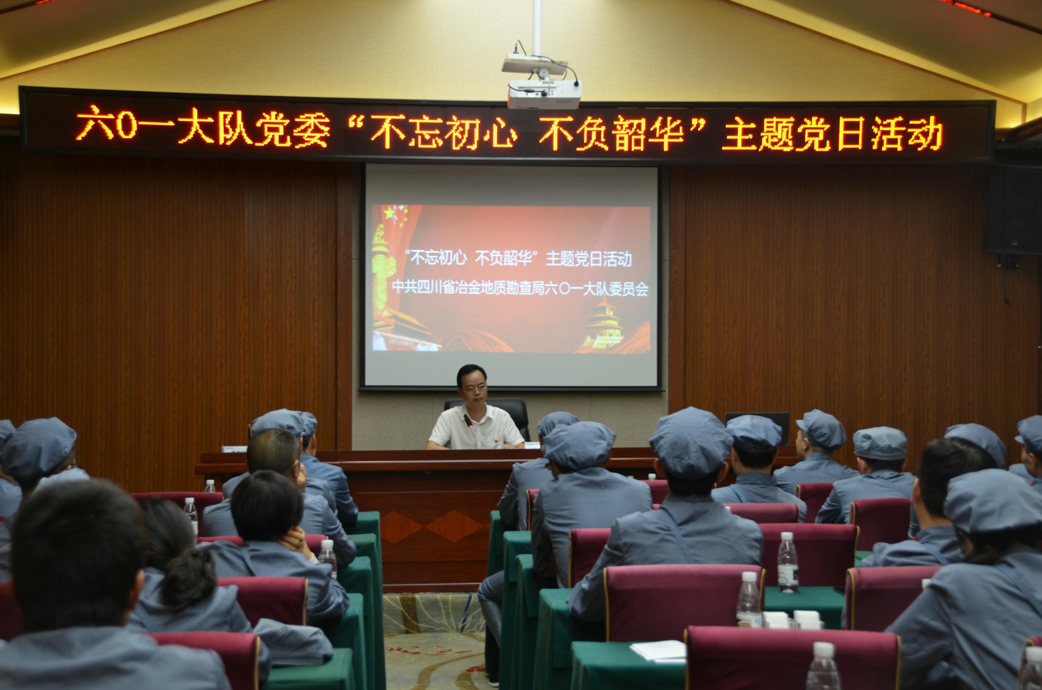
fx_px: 1820
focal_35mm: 63
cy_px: 345
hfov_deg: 32.0
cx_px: 521
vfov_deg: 21.5
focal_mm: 42
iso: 100
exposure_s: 1/5
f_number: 4.5
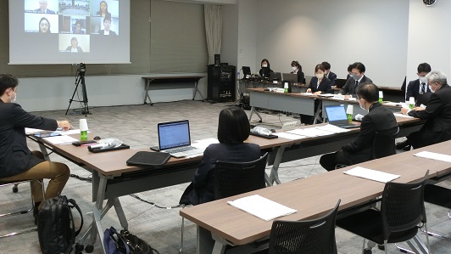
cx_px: 214
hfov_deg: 51.6
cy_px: 82
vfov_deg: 30.2
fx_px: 466
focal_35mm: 39
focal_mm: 6
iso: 400
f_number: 3.9
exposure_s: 1/40
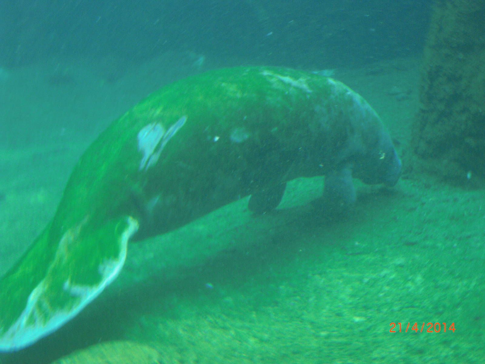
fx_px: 925
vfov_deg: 22.3
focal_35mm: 66
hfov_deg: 29.4
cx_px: 242
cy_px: 182
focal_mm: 11.7
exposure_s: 1/25
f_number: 4.1
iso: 200
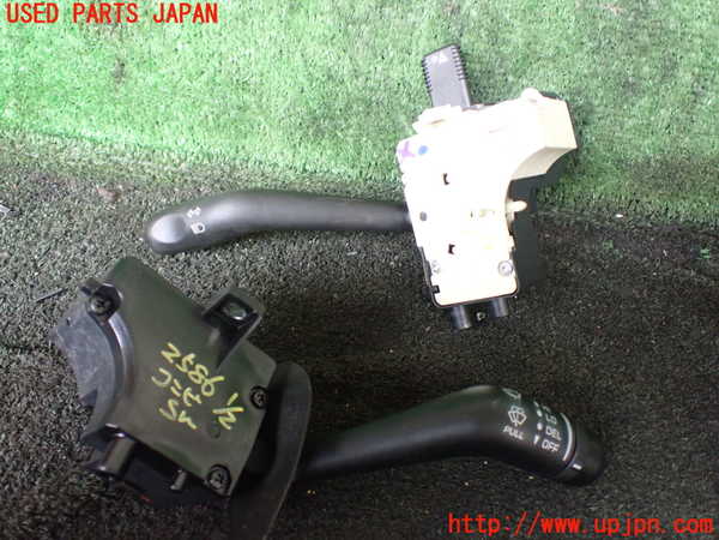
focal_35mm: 30
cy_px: 270
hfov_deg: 60.0
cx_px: 360
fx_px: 623
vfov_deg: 46.8
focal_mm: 5.4
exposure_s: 1/50
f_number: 2.3
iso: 800
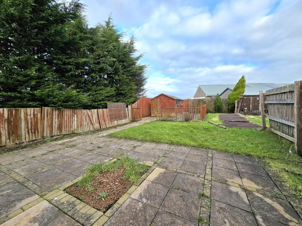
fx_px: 113
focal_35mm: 13
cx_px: 151
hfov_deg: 106.2
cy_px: 113
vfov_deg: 89.9
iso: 50
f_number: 2.2
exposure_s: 1/333
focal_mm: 2.2
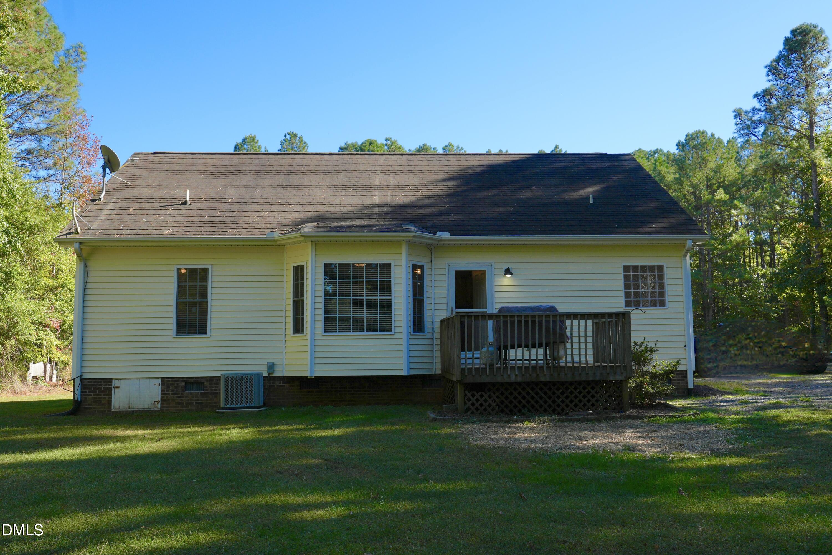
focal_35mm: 30
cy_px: 278
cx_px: 416
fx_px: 693
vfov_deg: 43.6
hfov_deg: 61.9
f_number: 8
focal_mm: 20
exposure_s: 1/200
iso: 160
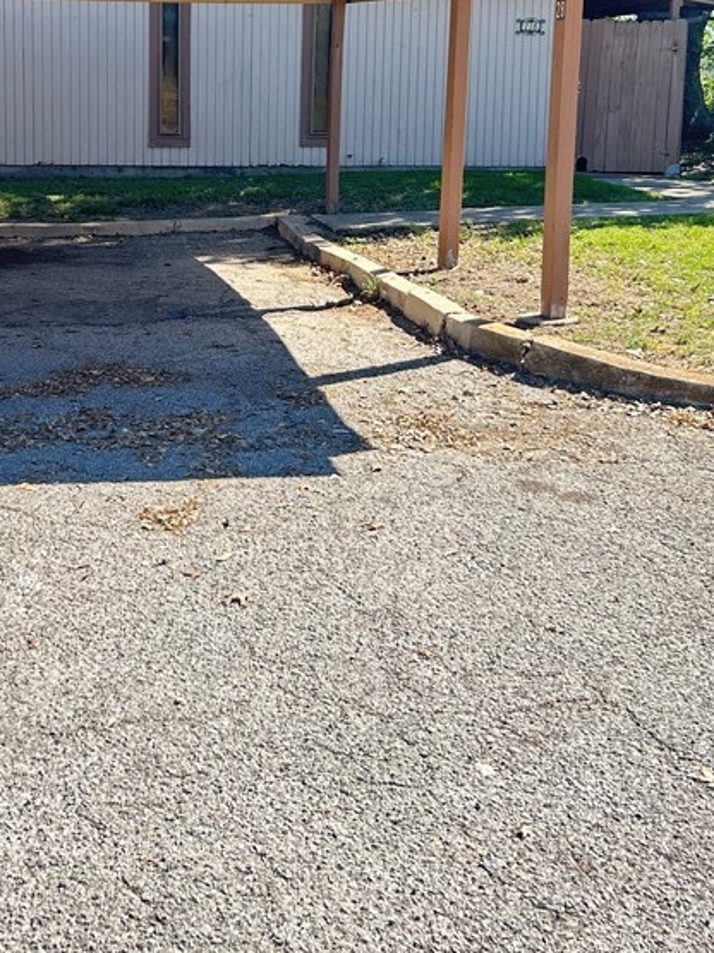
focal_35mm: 48
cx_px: 230
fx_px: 1321
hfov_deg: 30.0
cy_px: 227
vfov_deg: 38.5
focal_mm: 5.7
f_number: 1.5
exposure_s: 1/1196
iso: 50
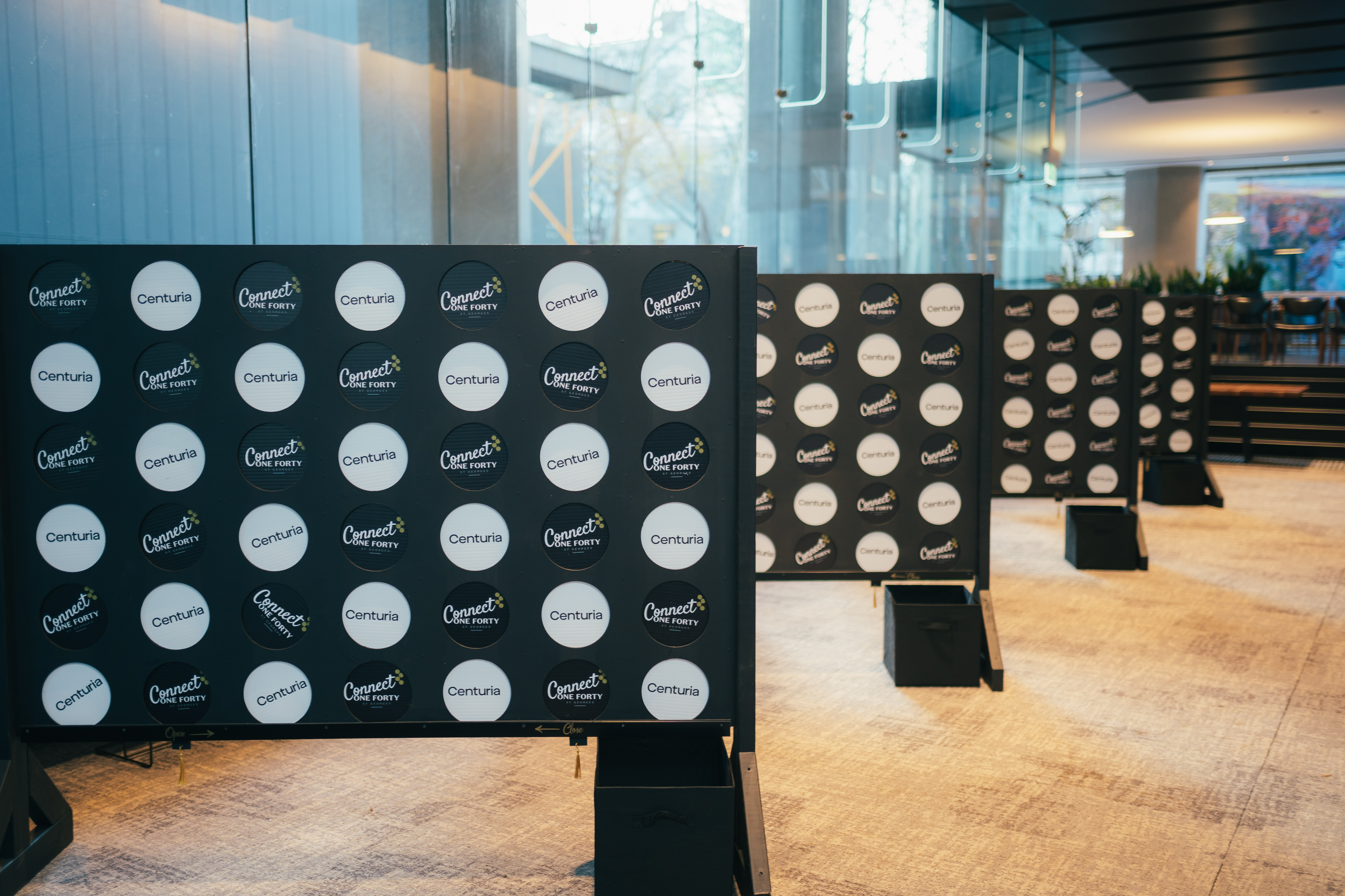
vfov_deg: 37.9
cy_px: 448
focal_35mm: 35
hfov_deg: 54.4
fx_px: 1308
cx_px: 672
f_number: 1.4
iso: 160
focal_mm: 35
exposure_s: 1/125
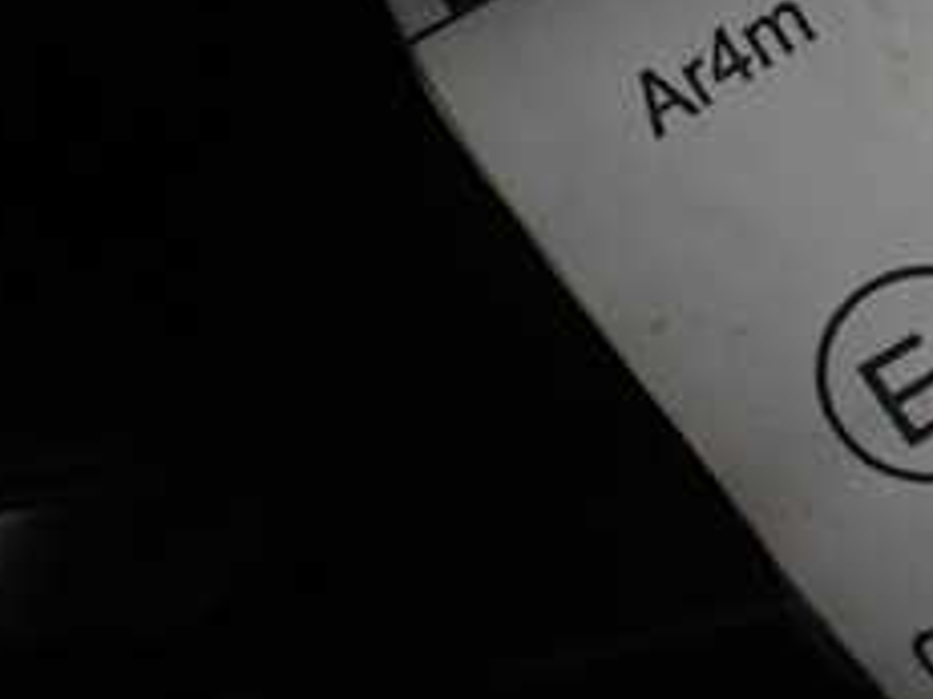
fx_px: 2101
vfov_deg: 18.8
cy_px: 210
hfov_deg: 23.0
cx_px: 1119
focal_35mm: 78
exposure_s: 1/125
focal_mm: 5.4
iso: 320
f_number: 2.3
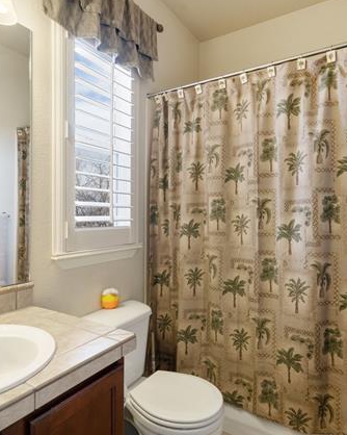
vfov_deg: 72.6
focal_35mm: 23
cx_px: 159
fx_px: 295
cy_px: 215
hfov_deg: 60.8
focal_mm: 16
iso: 100
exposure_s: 1/2
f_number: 6.7
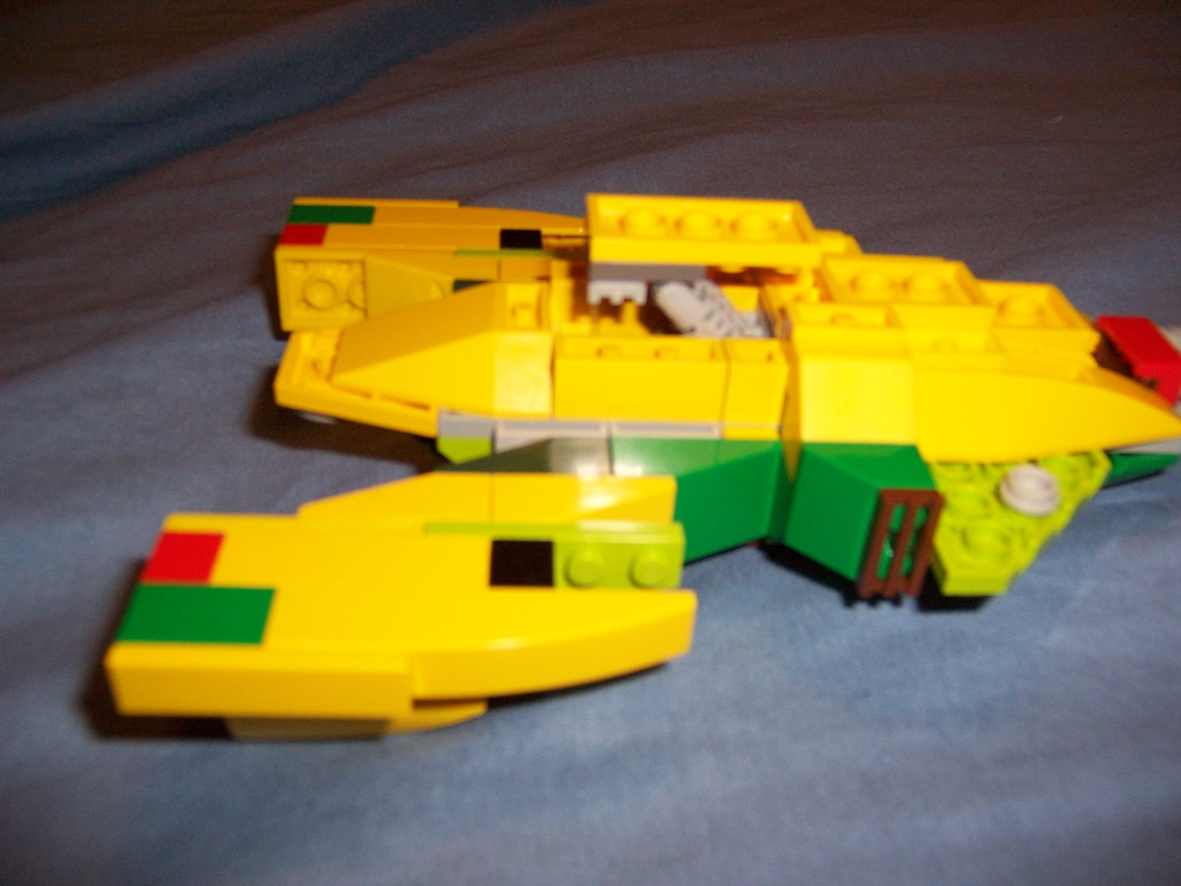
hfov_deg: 55.4
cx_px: 590
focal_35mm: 33
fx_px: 1126
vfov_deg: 42.9
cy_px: 443
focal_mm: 5.5
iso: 140
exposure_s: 1/60
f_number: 2.8
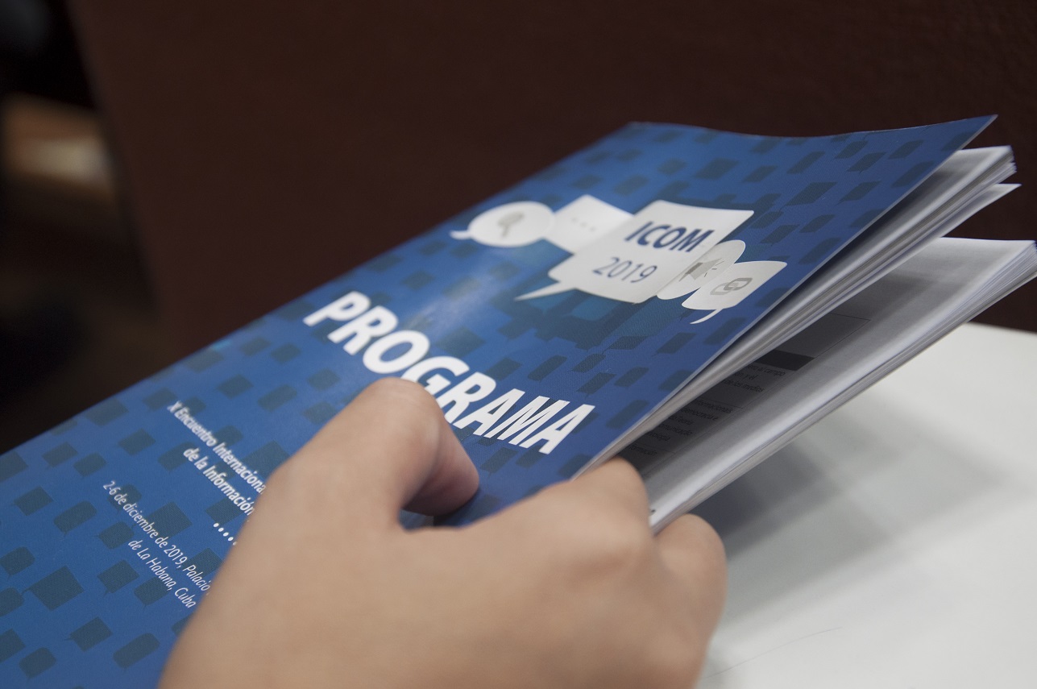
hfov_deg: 28.1
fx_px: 2072
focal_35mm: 72
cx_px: 518
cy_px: 344
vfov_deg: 18.9
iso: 640
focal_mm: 48
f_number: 4.8
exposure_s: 1/60
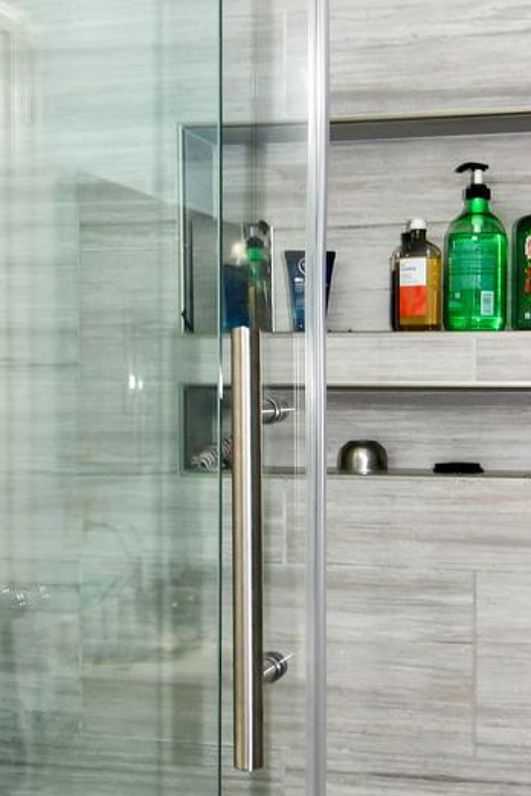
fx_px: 1173
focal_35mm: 53
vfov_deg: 37.3
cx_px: 314
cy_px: 486
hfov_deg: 25.5
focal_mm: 12
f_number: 4
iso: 320
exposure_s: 1/60
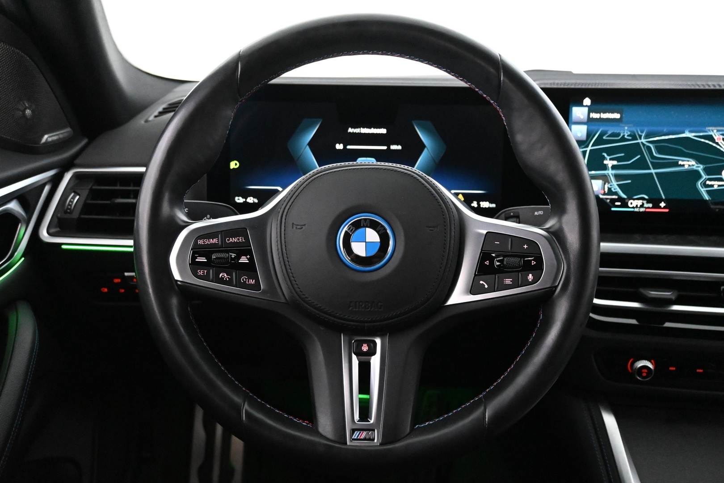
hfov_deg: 56.1
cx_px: 362
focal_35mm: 34
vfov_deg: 39.1
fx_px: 679
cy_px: 242
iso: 8000
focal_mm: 22.5
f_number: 4
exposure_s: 1/40
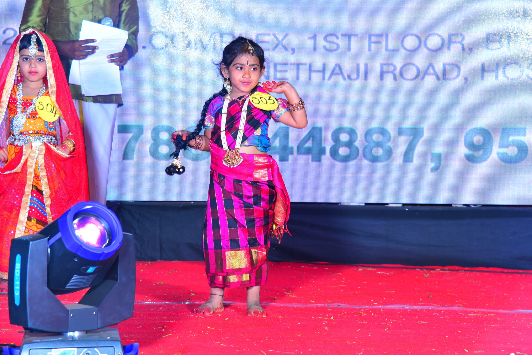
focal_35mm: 112
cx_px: 266
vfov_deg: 12.2
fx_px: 1656
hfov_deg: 18.3
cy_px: 178
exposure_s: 1/125
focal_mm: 112
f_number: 6.3
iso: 640
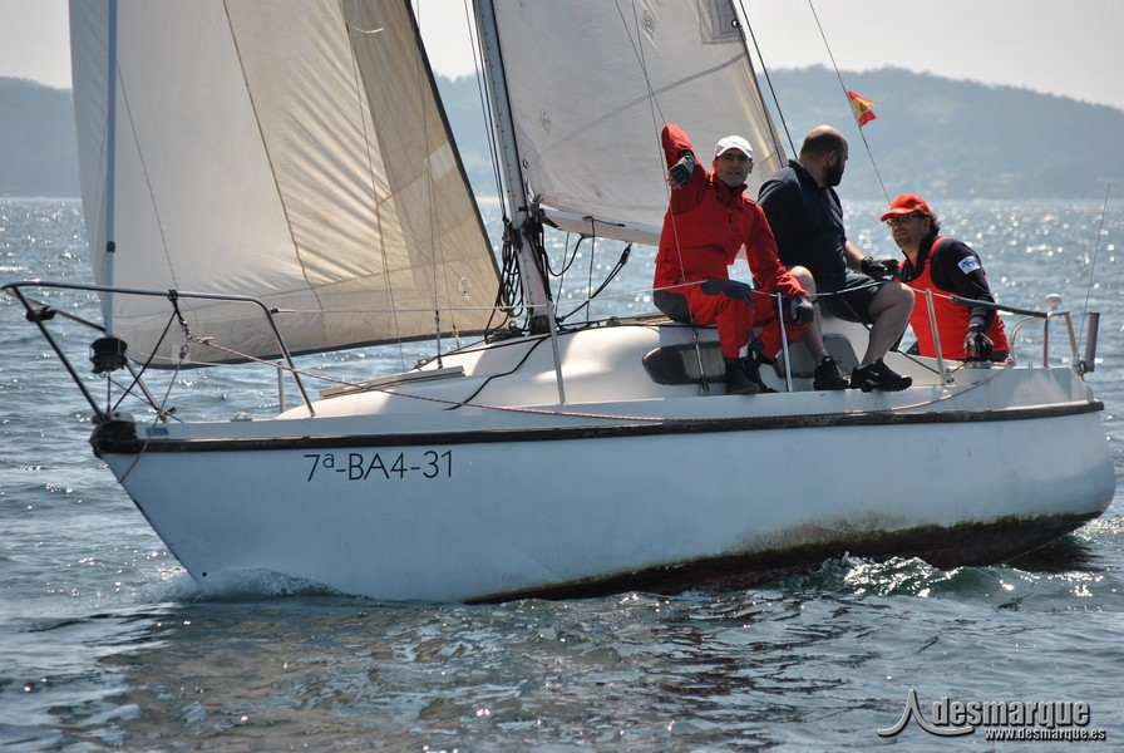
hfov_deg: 11.0
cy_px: 376
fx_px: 5862
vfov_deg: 7.3
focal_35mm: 188
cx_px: 562
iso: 100
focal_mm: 125
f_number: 5.6
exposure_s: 1/500
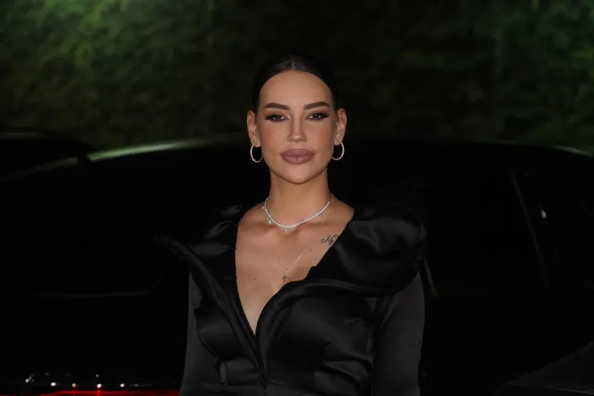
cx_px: 297
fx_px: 1733
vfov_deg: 13.0
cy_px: 198
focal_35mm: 105
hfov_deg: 19.5
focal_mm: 70
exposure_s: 1/250
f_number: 4.5
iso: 2000
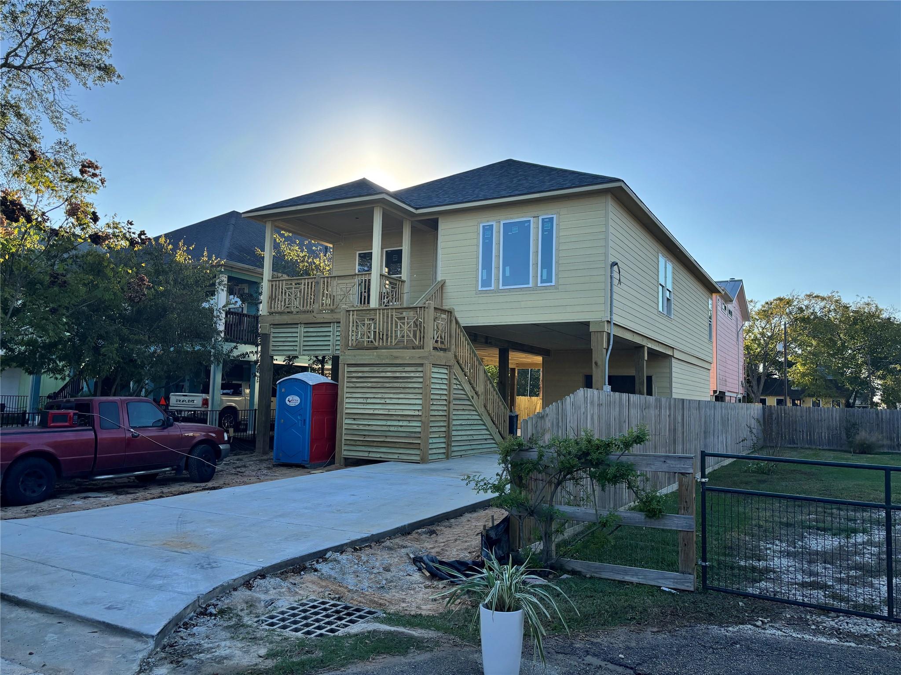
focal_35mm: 26
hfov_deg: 67.3
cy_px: 338
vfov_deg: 53.1
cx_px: 450
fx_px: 677
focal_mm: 5.96
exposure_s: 1/2513
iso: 50
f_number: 1.6
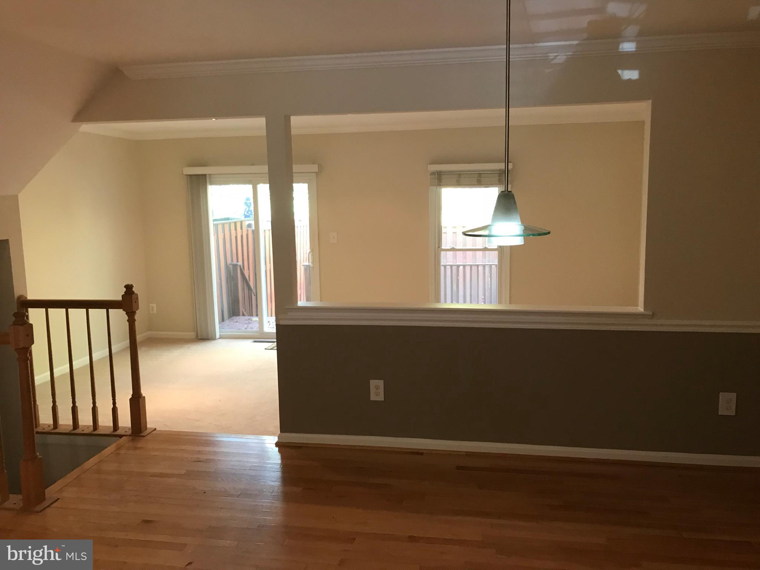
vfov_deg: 49.7
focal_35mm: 28
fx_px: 615
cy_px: 285
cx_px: 380
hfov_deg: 63.4
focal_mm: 3.99
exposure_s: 1/15
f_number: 1.8
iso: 50
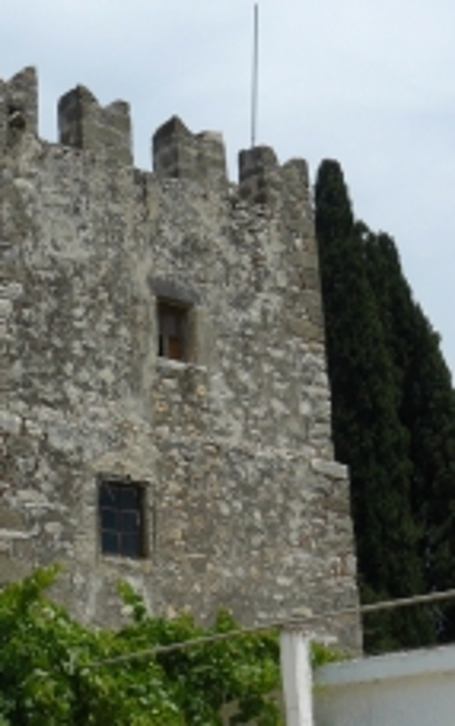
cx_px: 3
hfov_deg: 16.4
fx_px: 1544
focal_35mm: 78
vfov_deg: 26.3
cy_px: 462
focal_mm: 6.9
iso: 100
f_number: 7.1
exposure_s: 1/400
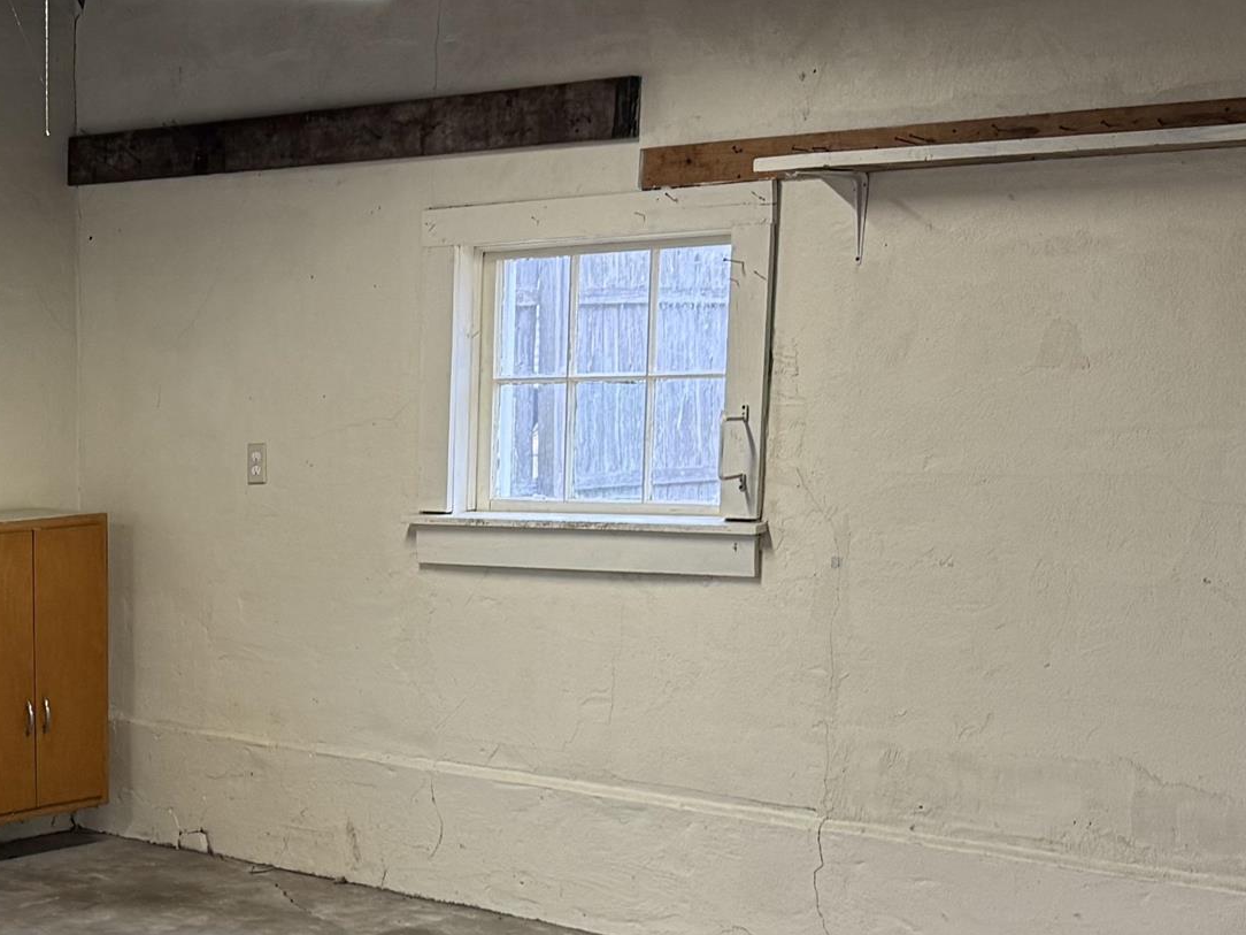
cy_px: 807
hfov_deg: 26.8
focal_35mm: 68
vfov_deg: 21.2
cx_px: -32
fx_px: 2448
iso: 200
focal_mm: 6.76
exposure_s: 1/163
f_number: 1.78
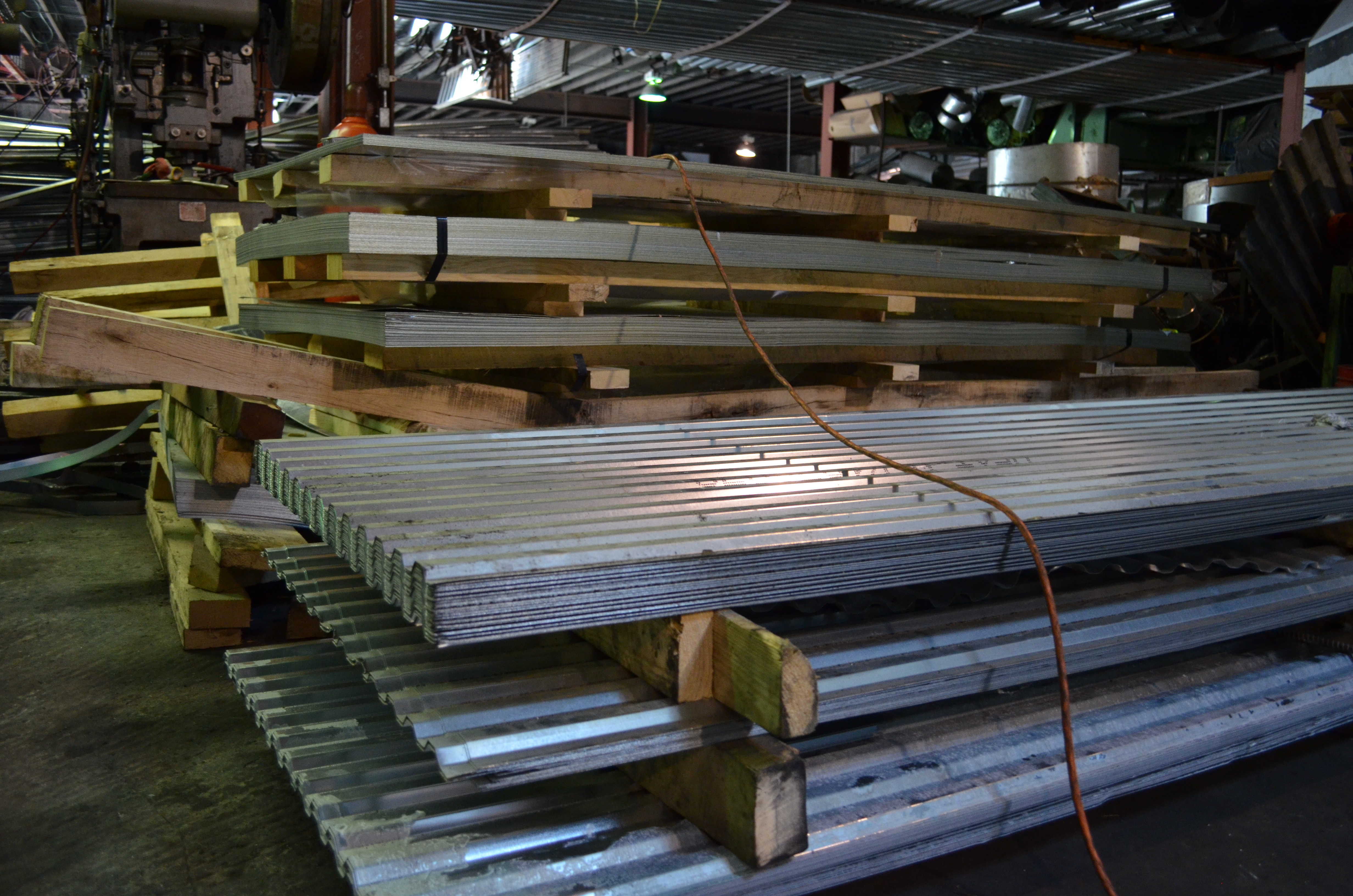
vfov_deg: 43.4
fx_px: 1125
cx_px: 676
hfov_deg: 62.0
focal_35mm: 30
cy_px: 448
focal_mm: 20
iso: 1100
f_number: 3.8
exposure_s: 1/30
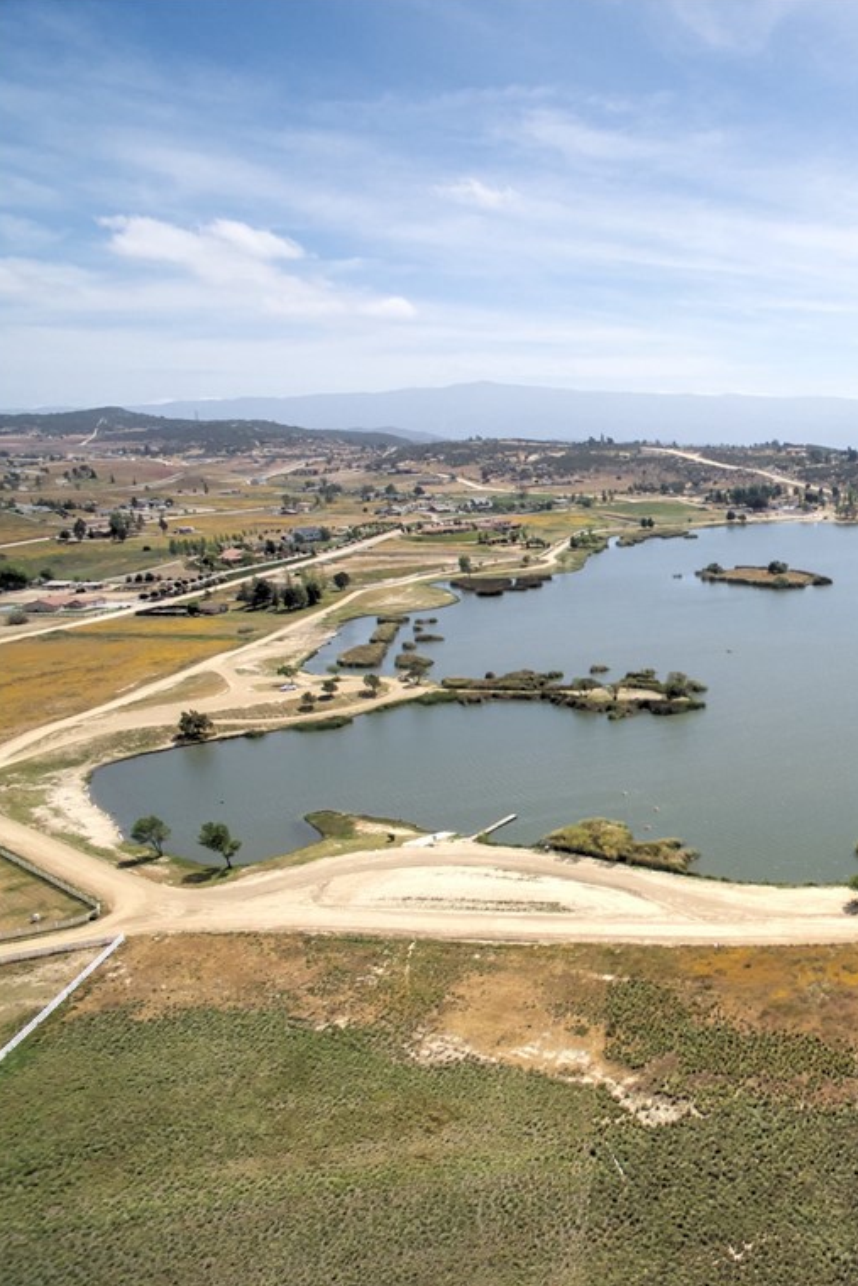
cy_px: 644
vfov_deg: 65.5
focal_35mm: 28
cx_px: 850
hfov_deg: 40.8
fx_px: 1000
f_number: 2.8
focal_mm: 3.6
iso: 100
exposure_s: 1/1481
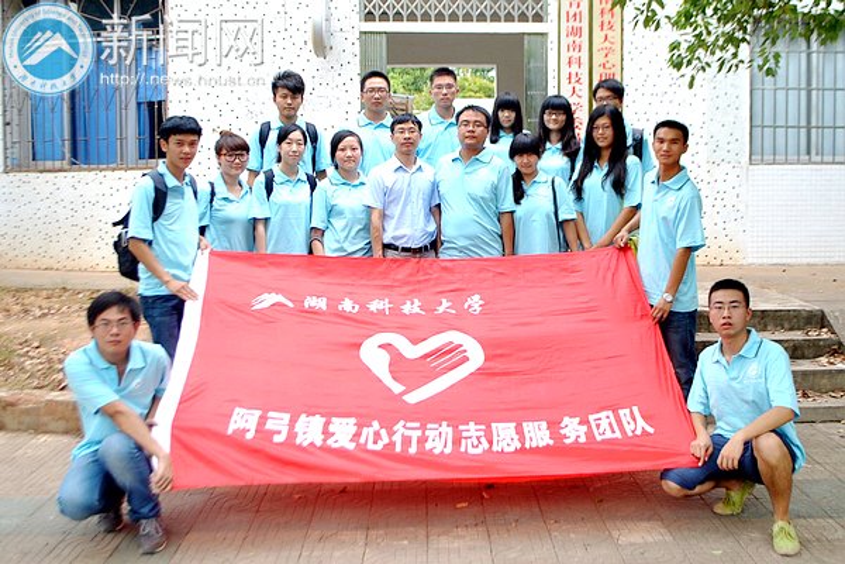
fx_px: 704
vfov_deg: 43.6
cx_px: 422
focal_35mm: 30
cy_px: 282
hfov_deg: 61.9
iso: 100
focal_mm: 20
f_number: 4
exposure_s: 1/125
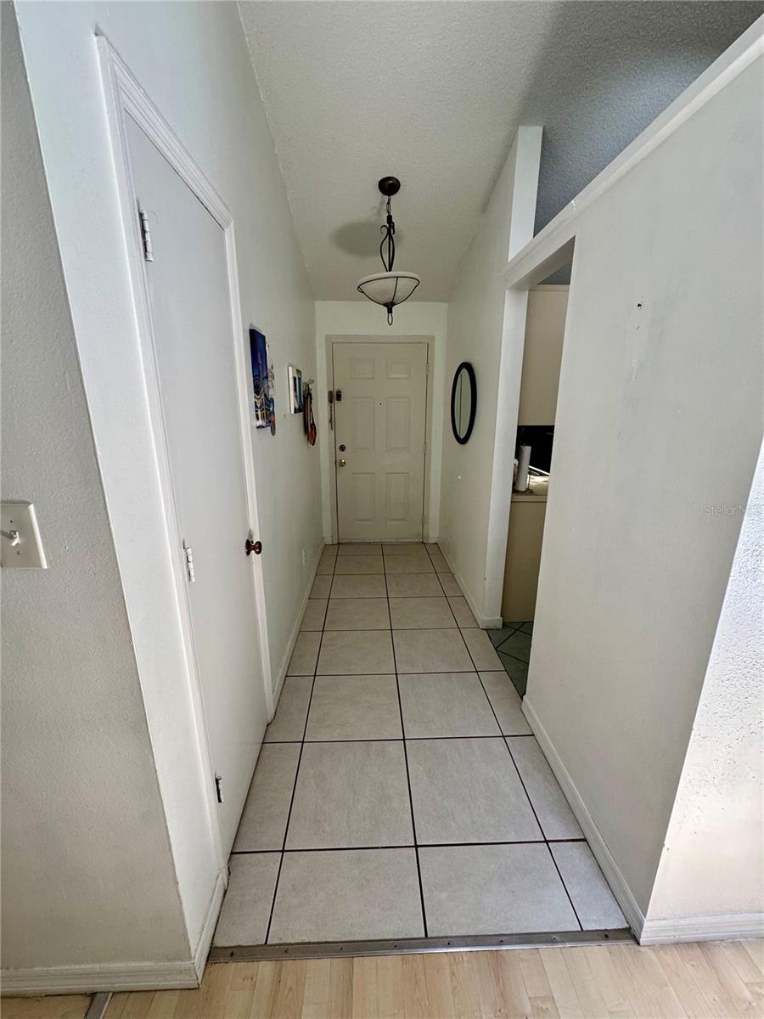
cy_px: 510
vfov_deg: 102.1
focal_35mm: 14
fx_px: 412
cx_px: 382
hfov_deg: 85.7
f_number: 2.2
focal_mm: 2.22
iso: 160
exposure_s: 1/99
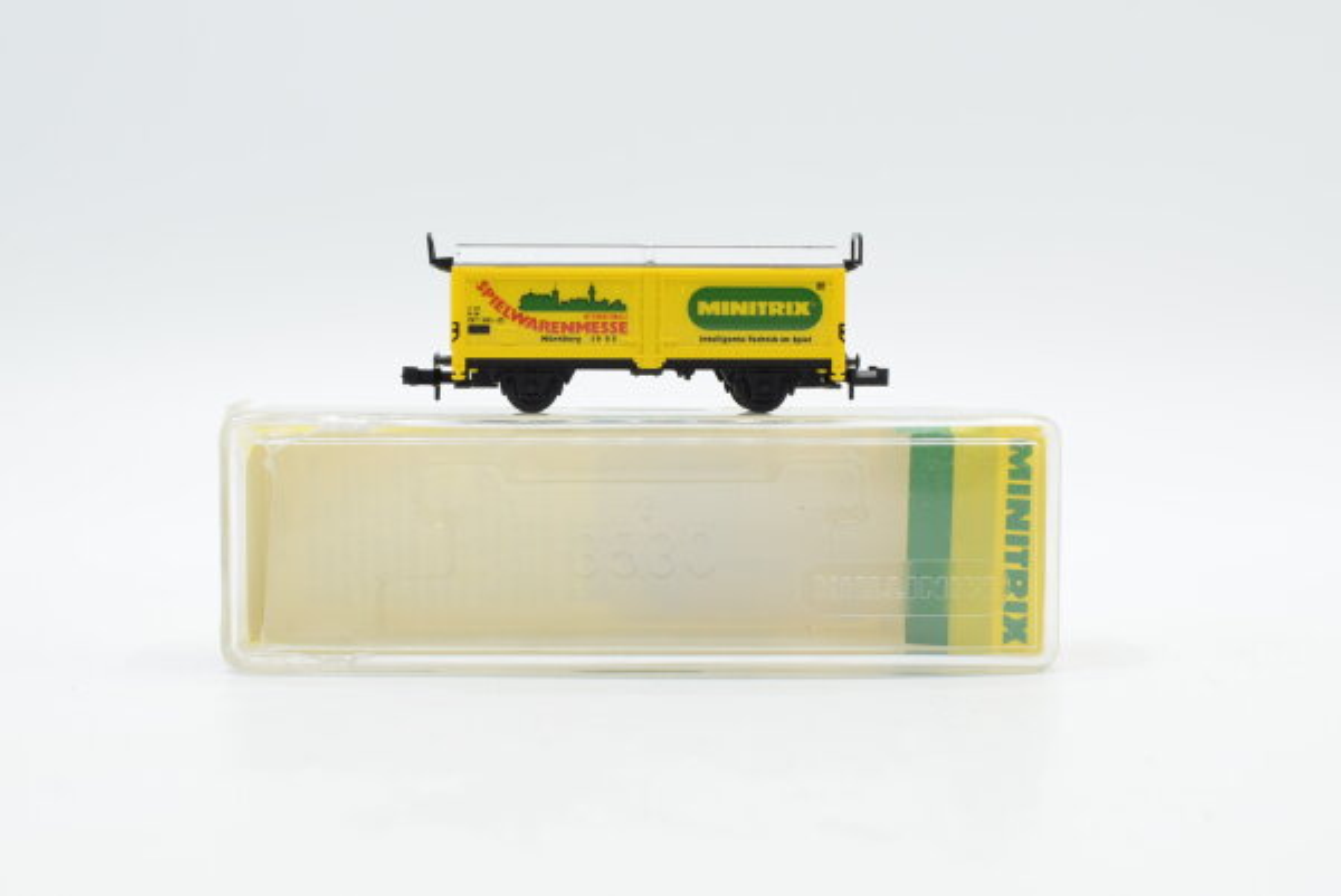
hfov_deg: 37.8
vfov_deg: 25.8
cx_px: 670
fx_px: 1957
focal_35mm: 52
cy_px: 448
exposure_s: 1/250
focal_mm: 35
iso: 640
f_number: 8
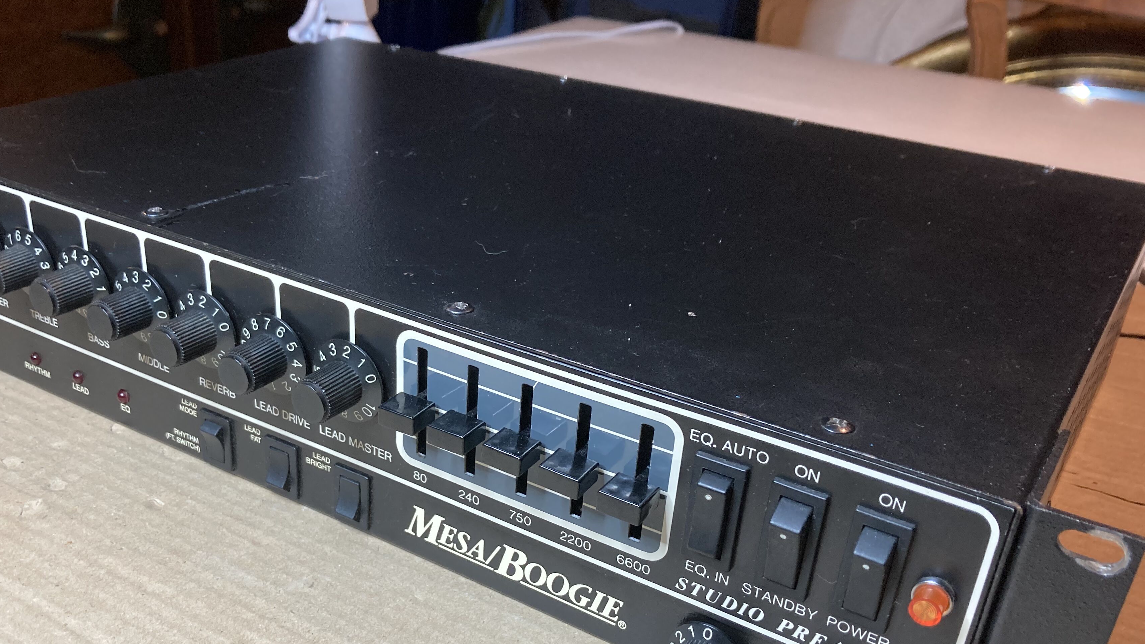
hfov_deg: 55.0
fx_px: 1093
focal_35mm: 36
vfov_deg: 32.5
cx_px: 480
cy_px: 433
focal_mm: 3.99
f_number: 1.8
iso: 100
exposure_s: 1/60
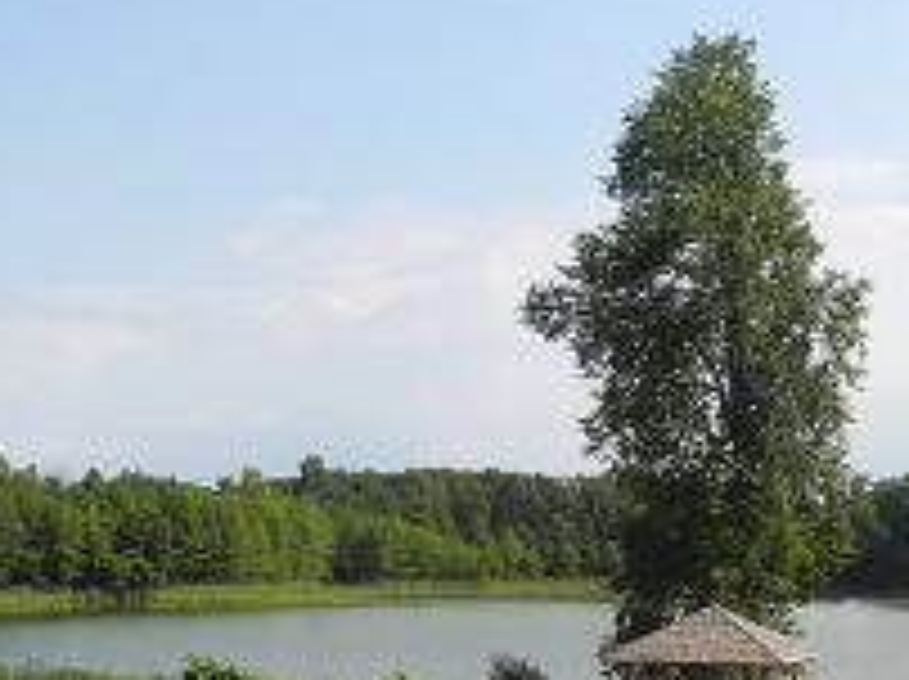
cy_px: 545
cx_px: 621
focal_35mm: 71
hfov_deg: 27.2
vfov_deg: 20.4
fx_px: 1862
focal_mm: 6
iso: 100
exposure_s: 1/1000
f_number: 3.5
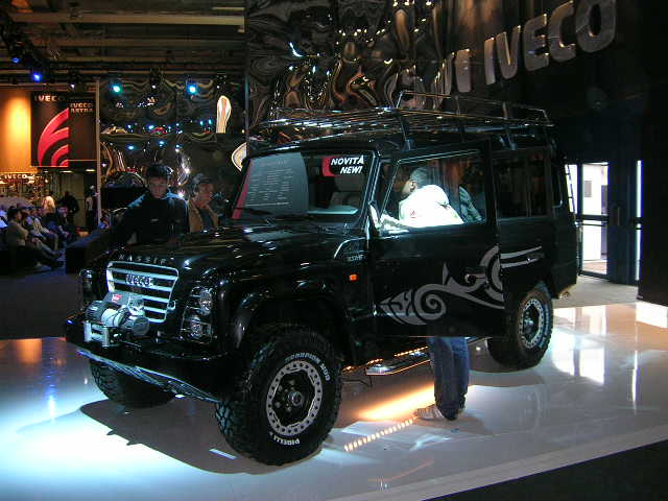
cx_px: 334
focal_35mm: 35
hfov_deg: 52.6
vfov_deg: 40.7
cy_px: 250
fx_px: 675
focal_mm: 5.4
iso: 154
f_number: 2.8
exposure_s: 1/60.1
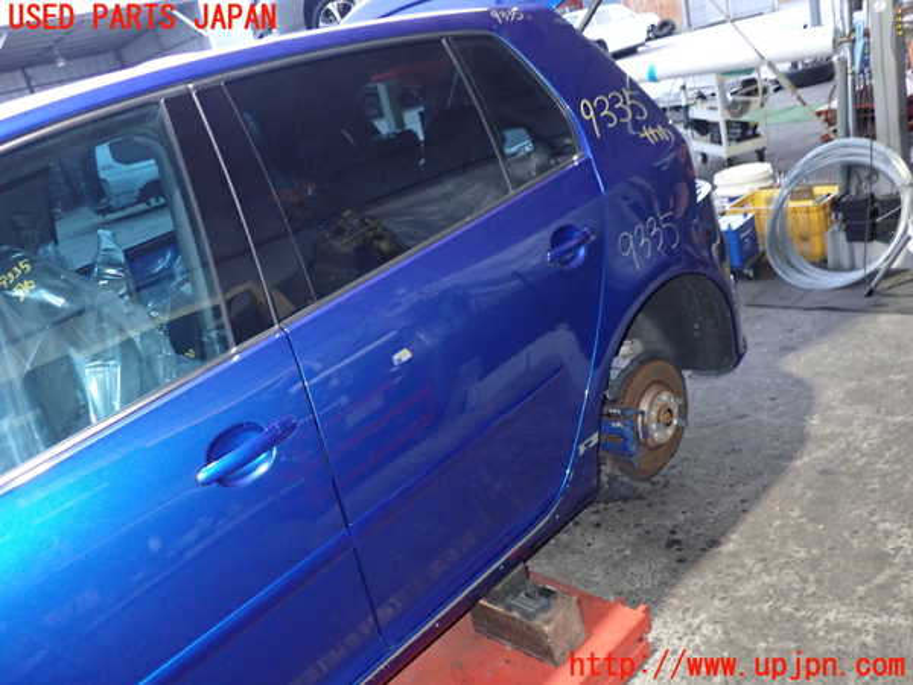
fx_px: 791
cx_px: 456
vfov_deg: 46.8
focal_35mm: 30
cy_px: 342
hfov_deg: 60.0
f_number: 2.3
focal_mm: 5.4
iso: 800
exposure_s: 1/30
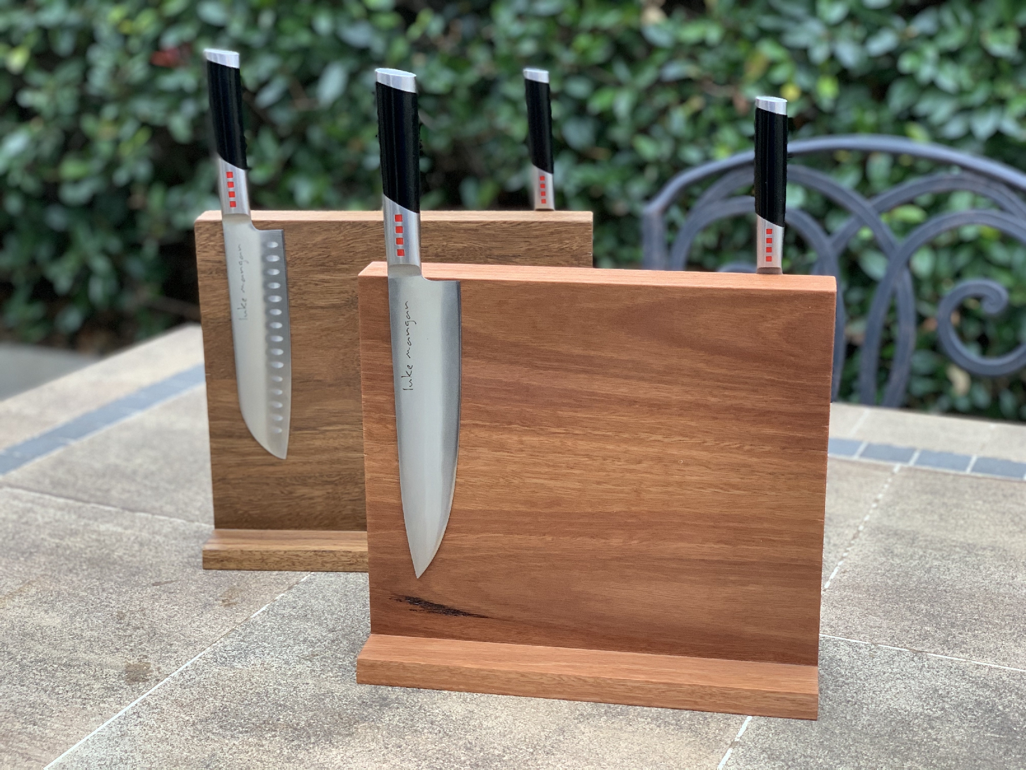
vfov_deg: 28.0
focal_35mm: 52
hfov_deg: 36.8
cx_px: 513
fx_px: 1541
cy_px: 385
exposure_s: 1/113
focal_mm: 6
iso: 125
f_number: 2.4
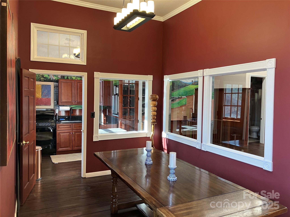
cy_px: 108
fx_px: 235
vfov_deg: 49.7
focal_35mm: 28
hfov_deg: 63.4
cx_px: 145
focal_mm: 3.99
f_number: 1.8
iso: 100
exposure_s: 1/60
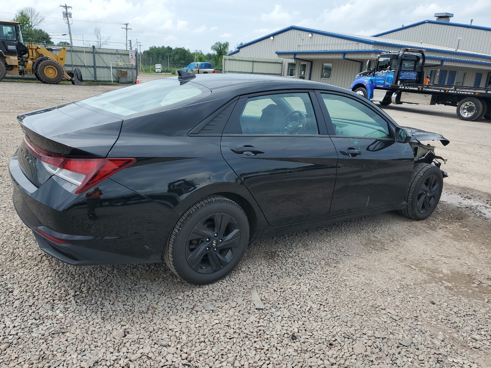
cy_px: 184
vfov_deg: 53.1
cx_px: 246
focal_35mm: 26
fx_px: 369
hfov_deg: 67.3
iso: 50
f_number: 1.5
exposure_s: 1/2500
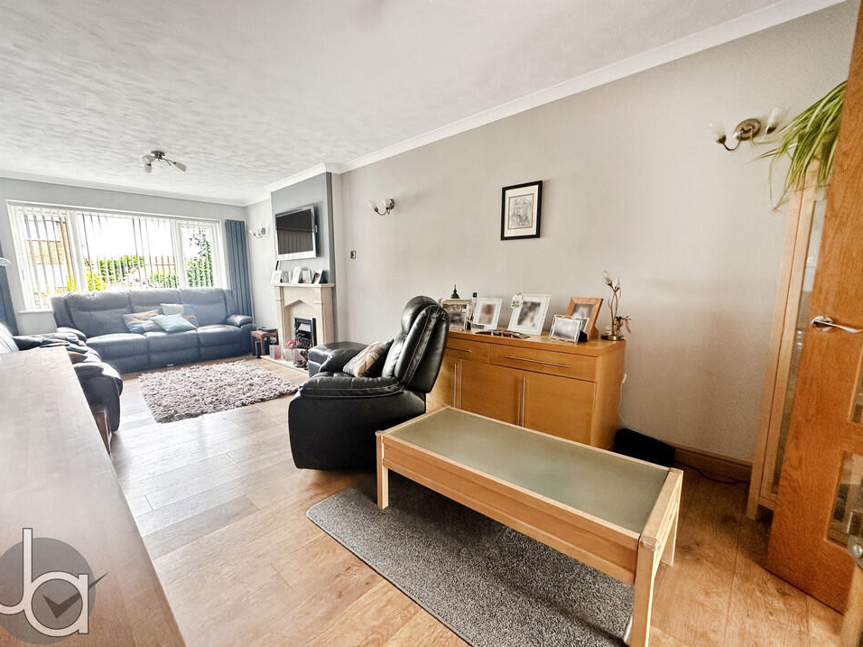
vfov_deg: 81.7
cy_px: 342
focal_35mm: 15
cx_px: 407
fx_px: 374
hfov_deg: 98.1
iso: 160
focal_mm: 2.22
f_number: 2.2
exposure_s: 1/99
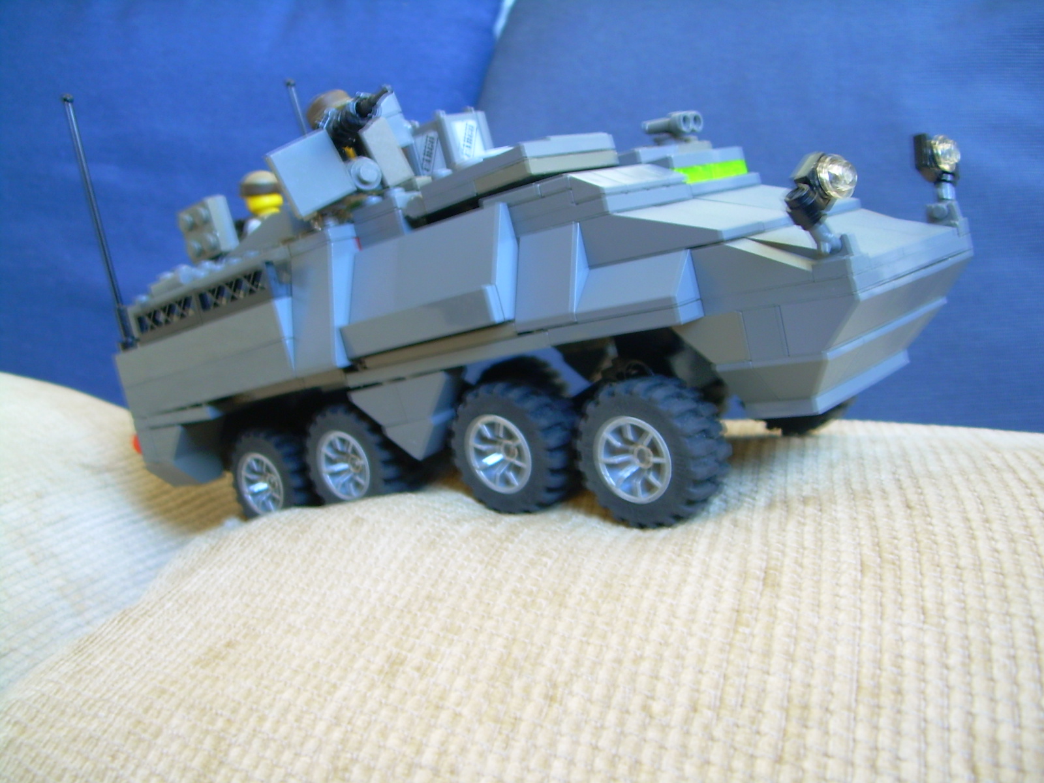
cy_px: 392
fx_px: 1146
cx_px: 522
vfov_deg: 37.7
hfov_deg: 49.0
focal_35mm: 38
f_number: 2.8
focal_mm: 6.3
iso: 50
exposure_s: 1/4.8
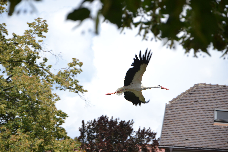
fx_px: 874
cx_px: 114
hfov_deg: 14.9
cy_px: 76
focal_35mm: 138
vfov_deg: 9.9
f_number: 5.6
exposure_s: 1/400
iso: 400
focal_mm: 92
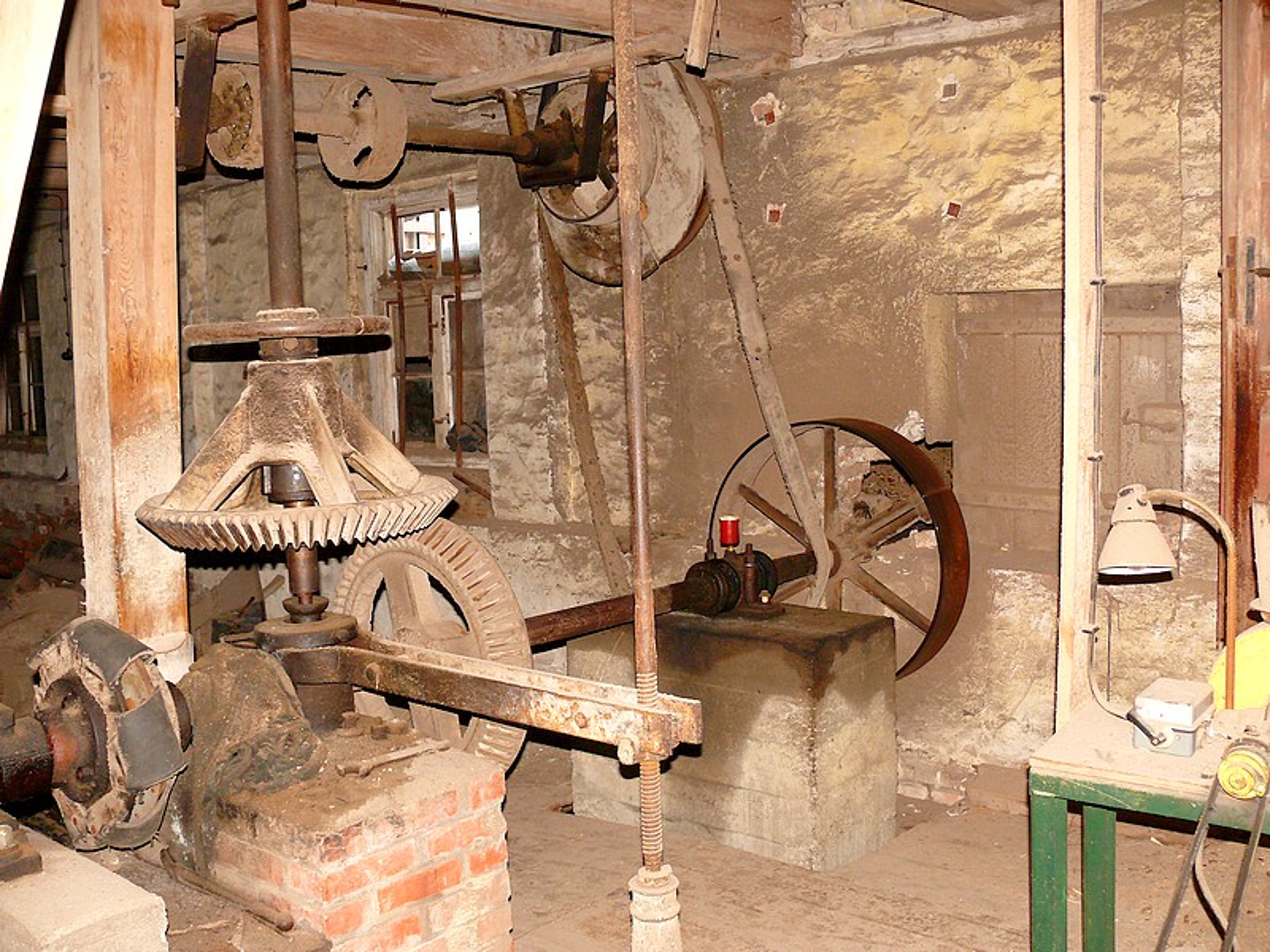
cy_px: 476
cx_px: 635
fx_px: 1284
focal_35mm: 35
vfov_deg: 40.7
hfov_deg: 52.6
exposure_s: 1/30
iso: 250
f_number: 2.8
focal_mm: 7.4
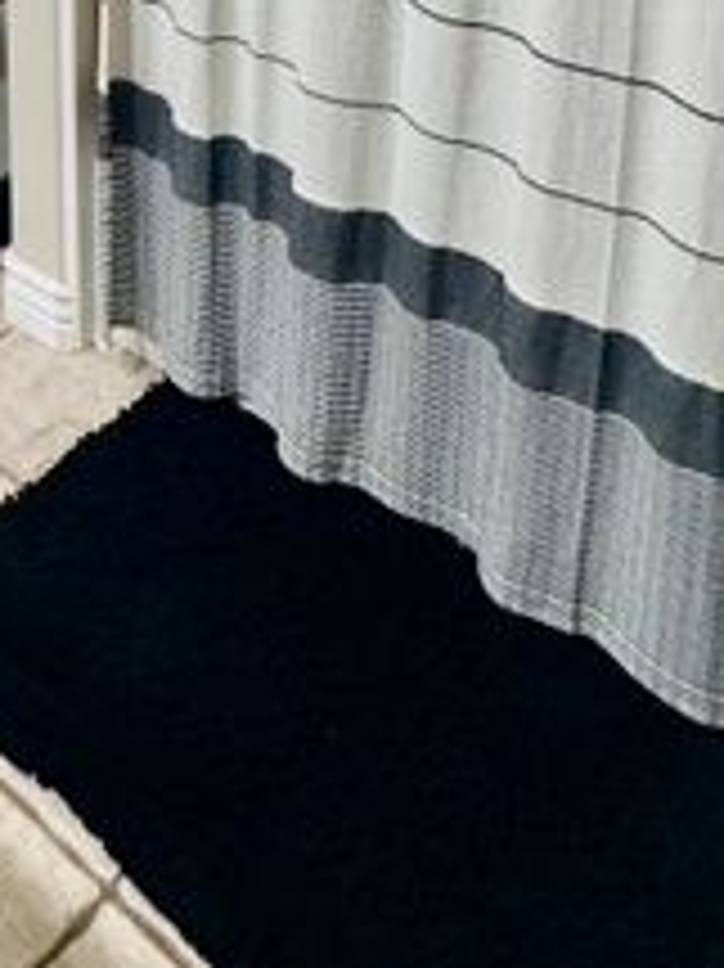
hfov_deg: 26.2
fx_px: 1396
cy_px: -405
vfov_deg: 28.3
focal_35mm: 50
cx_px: -126
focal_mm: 2.22
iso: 160
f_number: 2.2
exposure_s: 1/120
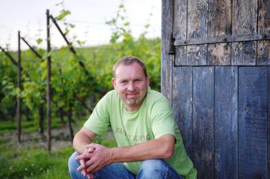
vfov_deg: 21.9
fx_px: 465
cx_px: 135
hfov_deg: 32.4
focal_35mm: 62
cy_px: 90
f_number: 2.8
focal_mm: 62
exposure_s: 1/1600
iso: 640
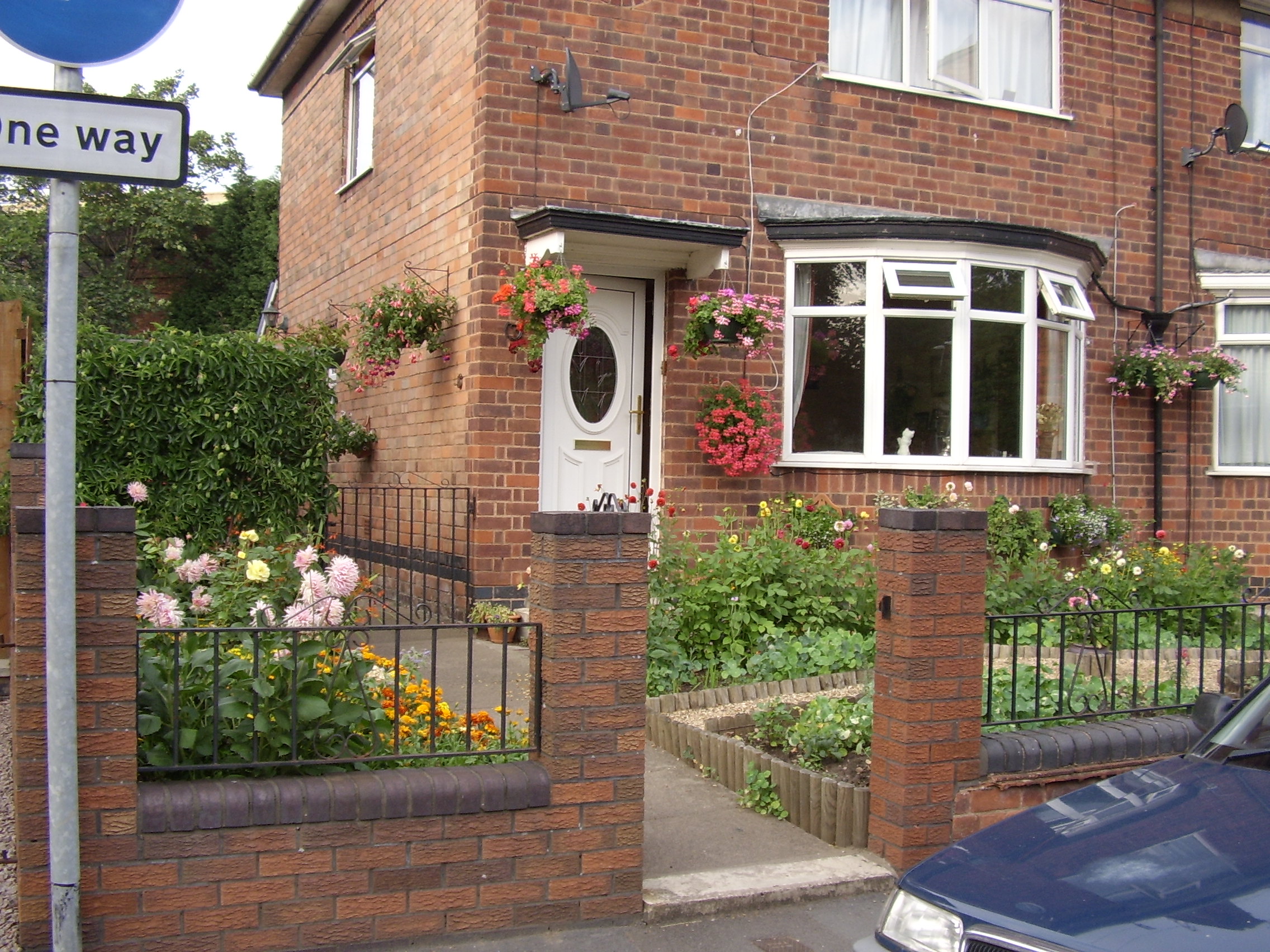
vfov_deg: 46.8
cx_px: 635
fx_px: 1101
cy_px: 476
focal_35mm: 30
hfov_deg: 60.0
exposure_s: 1/125
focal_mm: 5.8
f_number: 2.9
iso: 71
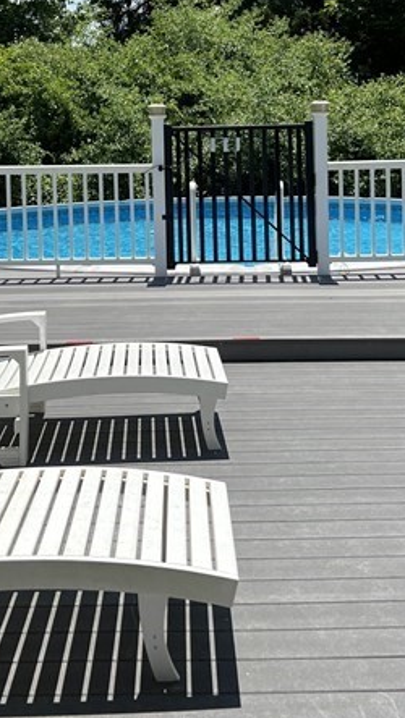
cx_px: 190
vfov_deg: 40.8
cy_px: 171
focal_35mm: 49
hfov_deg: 24.4
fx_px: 935
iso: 50
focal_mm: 5.7
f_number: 1.5
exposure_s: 1/4444
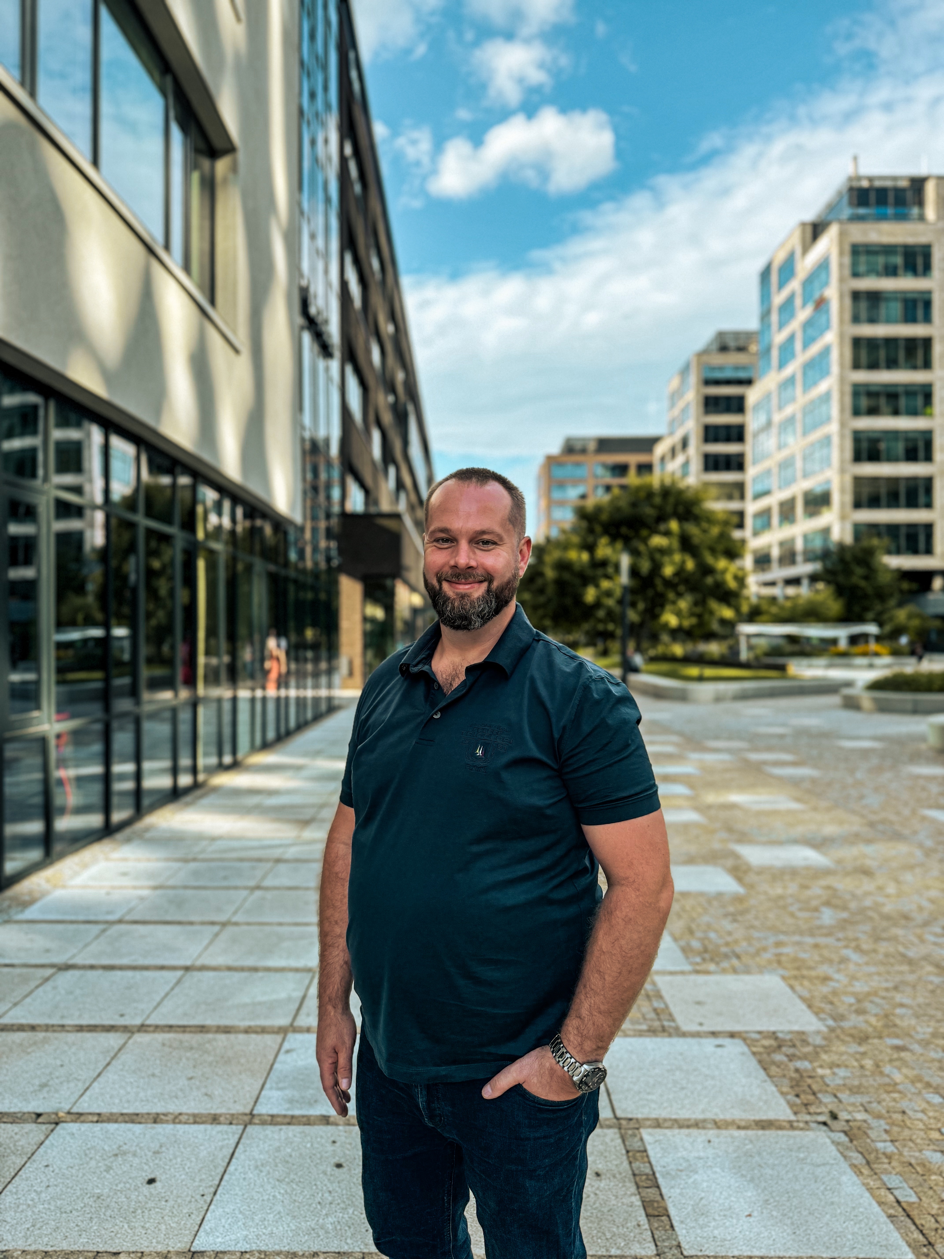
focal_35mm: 24
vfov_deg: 71.6
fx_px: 873
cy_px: 630
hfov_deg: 56.8
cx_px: 472
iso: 100
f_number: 1.8
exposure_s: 1/1700
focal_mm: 6.76
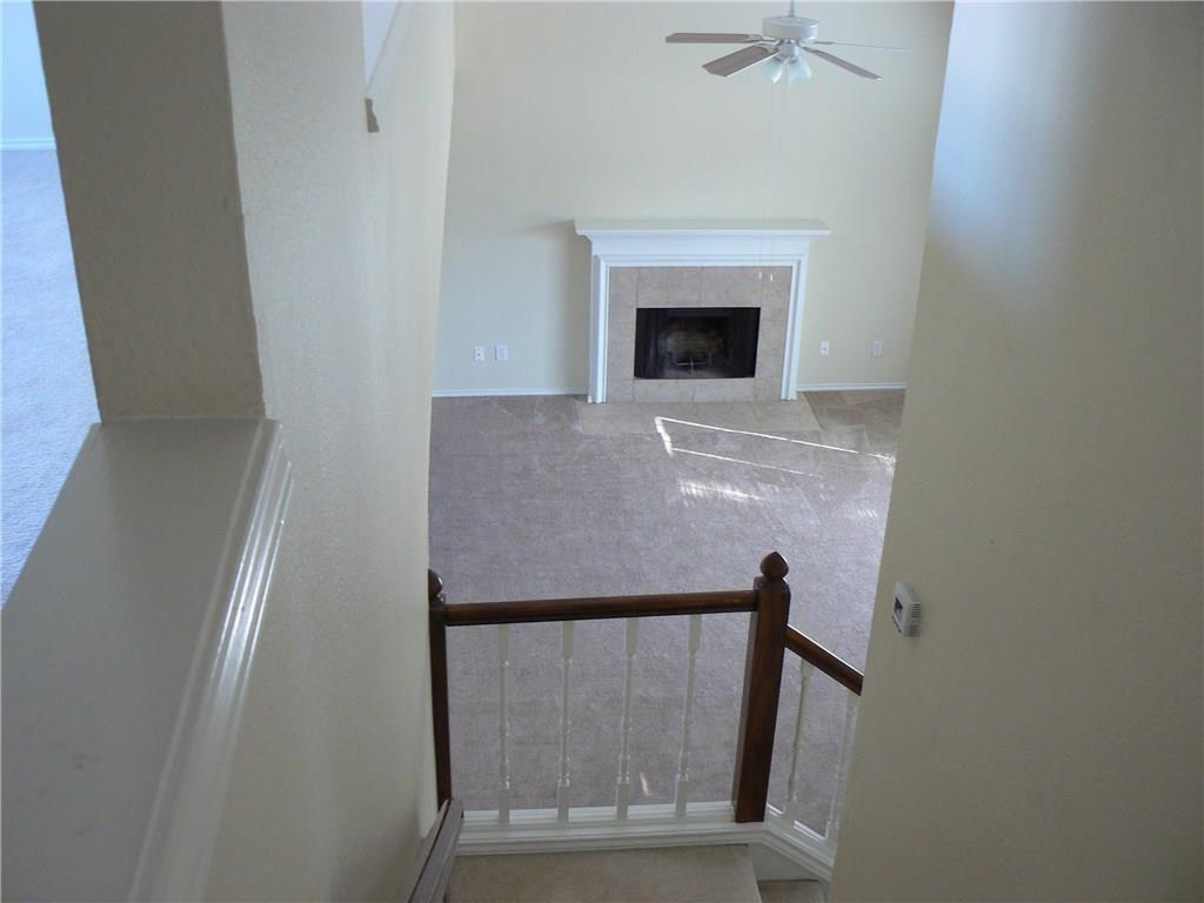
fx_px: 1252
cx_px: 602
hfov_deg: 51.4
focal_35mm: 36
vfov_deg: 39.7
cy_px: 452
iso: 160
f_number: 2.8
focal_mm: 6
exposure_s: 1/30
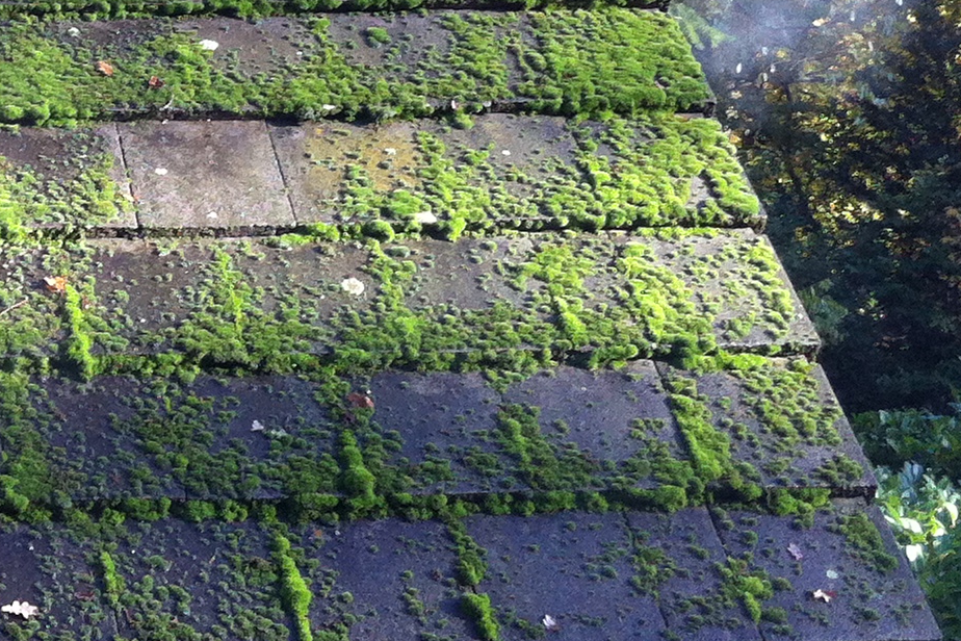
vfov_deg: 13.2
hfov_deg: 19.0
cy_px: -34
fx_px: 2723
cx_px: -161
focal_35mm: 102
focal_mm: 3.85
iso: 125
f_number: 2.8
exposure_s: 1/120
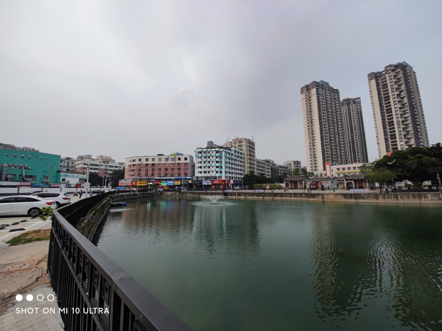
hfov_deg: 110.6
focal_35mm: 12
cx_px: 221
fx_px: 153
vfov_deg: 94.4
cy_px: 166
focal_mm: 1.95
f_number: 2.2
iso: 50
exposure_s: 1/92
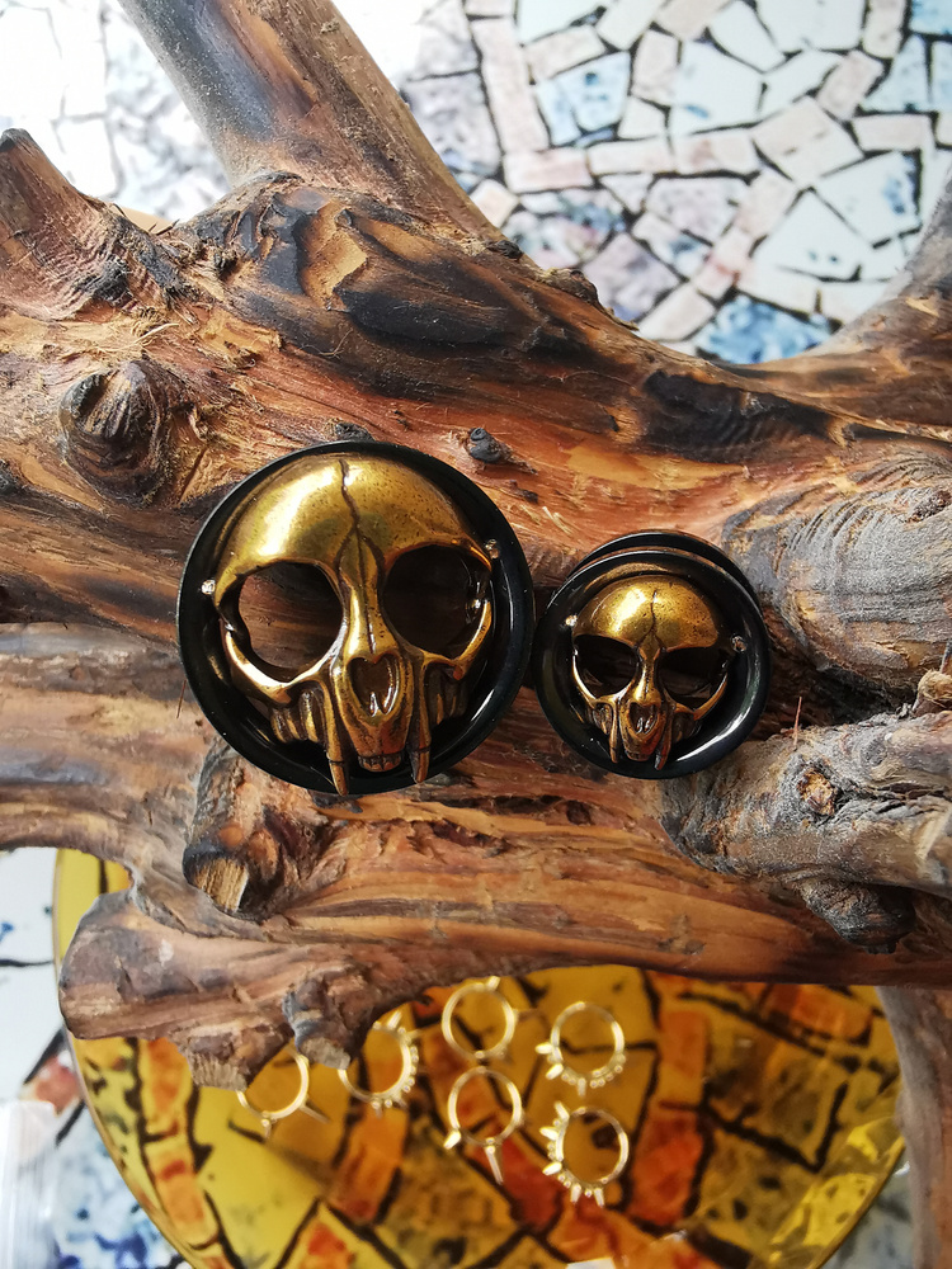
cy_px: 634
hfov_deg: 51.4
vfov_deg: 65.3
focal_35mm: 27
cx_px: 476
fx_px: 990
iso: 160
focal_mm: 2.35
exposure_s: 1/50
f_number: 2.2
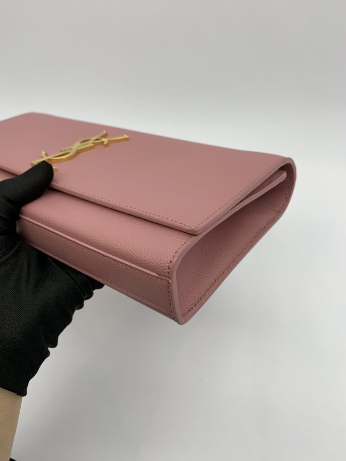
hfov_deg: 53.1
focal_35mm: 26
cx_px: 173
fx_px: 347
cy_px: 230
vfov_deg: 67.3
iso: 25
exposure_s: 1/124
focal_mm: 4.25
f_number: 1.8
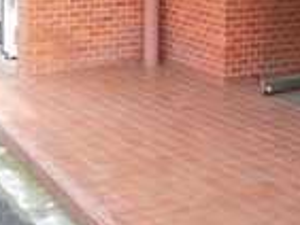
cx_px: 232
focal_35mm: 102
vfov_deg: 13.7
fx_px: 885
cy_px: -108
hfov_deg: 19.1
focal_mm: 4.3
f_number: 2.5
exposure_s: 1/100
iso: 160
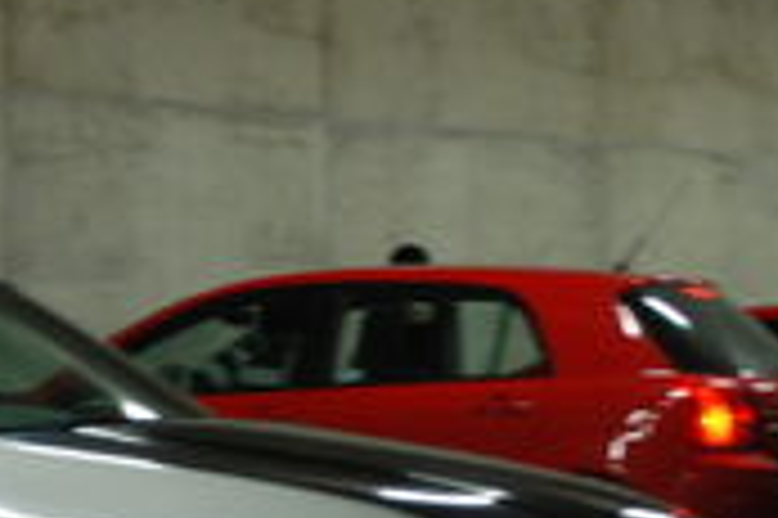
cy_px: 536
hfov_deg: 9.6
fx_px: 4556
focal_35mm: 211
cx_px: -162
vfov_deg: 6.5
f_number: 5.3
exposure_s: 1/6
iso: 400
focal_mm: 38
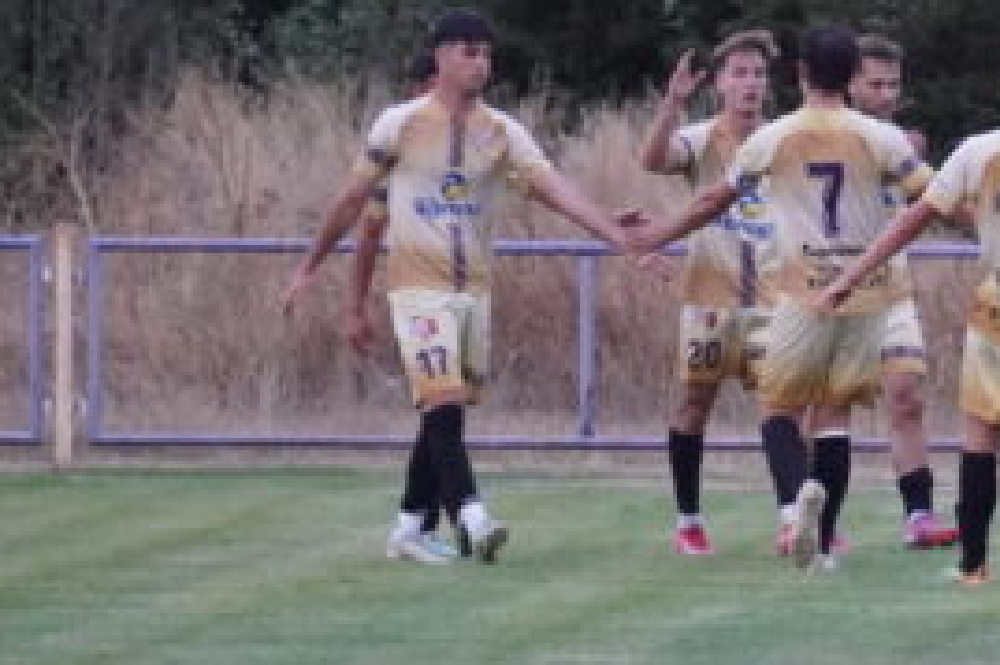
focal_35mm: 1011
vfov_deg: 1.4
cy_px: 396
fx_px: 28062
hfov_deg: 2.0
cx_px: 1160
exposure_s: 1/320
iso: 2500
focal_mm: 177
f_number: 6.3
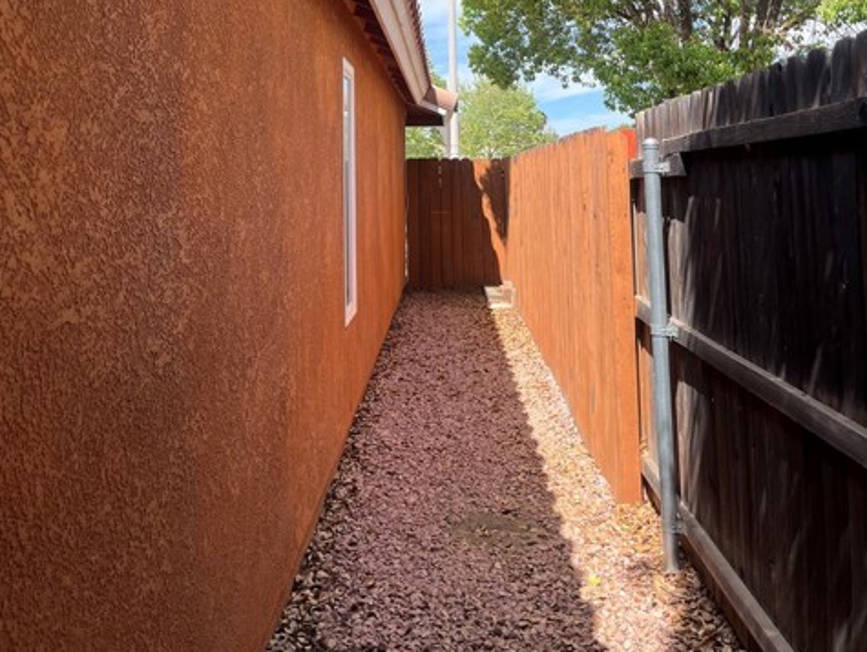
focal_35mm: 35
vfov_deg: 39.0
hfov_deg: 52.6
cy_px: 119
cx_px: 431
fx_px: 877
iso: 50
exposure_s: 1/1106
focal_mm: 5.1
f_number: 1.6
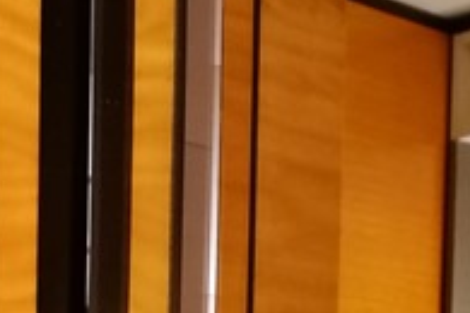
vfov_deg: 9.0
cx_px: -55
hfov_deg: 14.5
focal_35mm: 138
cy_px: 758
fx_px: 1802
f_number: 2.2
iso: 400
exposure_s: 1/24
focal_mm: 4.5
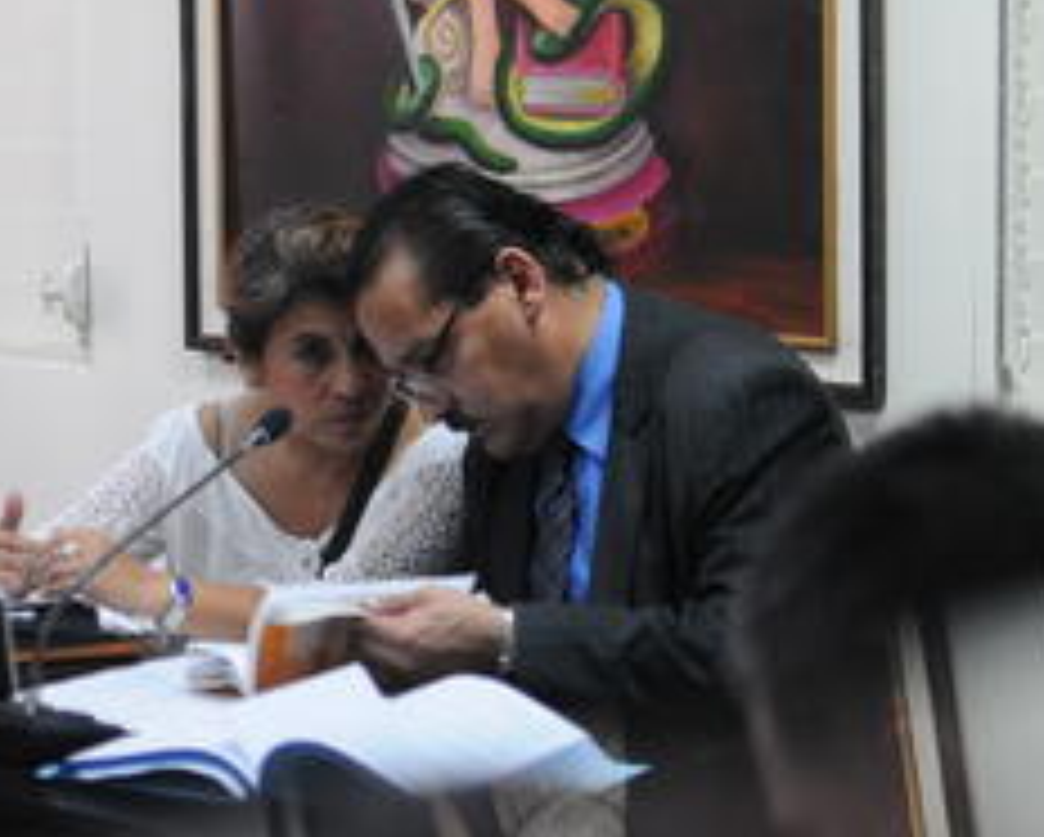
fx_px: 3278
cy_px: 436
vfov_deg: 14.5
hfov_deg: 18.0
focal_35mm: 106
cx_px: 320
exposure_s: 1/125
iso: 800
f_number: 3.2
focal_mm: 35
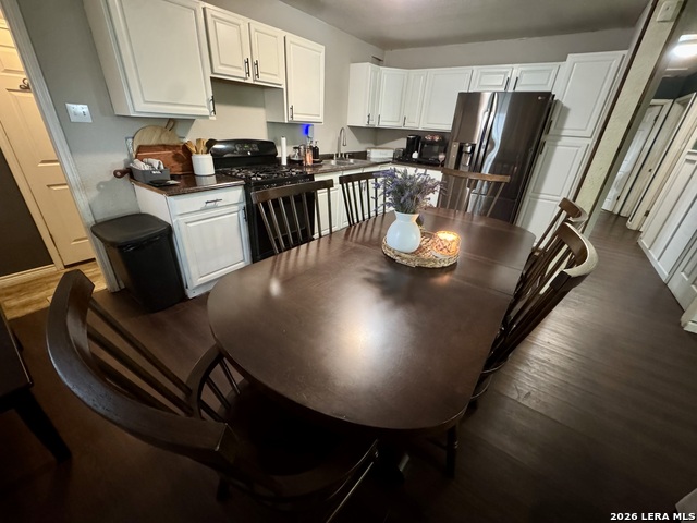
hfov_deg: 102.1
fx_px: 282
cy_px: 262
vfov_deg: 85.7
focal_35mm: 14
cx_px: 348
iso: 1000
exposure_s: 1/40
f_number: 2.2
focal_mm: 2.22
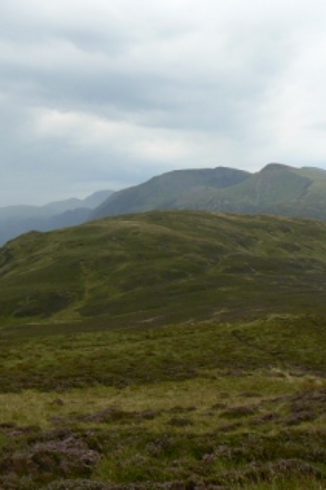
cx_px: 110
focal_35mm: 51
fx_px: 693
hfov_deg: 26.3
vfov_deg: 38.9
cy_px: 241
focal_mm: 6
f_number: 5.6
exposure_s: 1/160
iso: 80
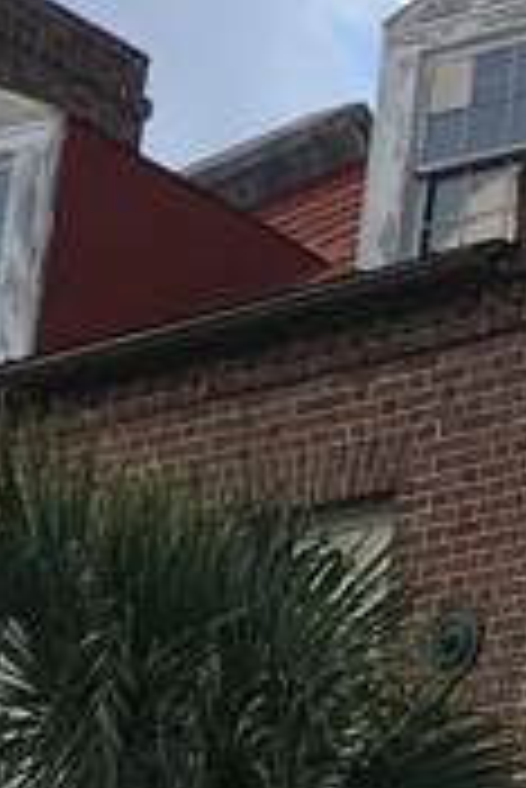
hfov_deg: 5.7
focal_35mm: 220
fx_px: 4812
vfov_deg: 9.0
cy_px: 1364
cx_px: 1843
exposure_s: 1/705
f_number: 2.2
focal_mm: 4.15
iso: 25
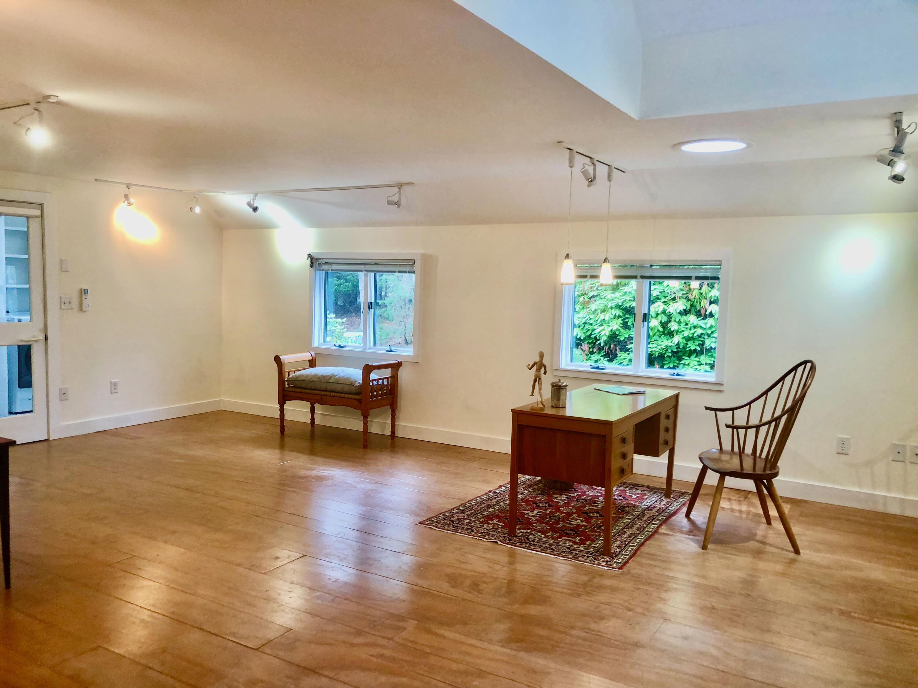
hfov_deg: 63.4
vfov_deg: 49.7
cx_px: 459
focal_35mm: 28
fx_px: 743
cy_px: 344
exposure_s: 1/30
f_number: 1.8
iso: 32
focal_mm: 3.99
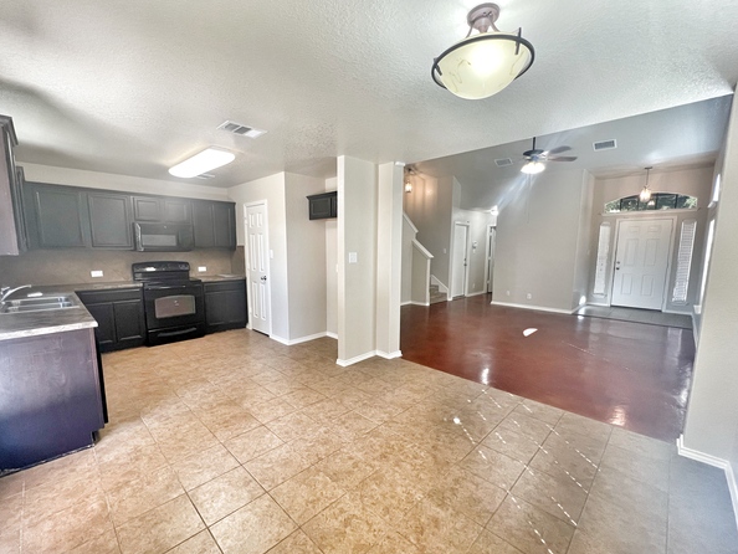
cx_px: 363
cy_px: 288
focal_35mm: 14
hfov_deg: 102.0
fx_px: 299
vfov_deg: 85.7
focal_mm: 1.57
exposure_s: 1/120
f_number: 1.8
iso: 200
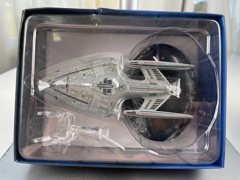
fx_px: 173
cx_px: 120
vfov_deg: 54.9
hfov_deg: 69.4
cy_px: 90
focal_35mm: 25
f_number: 1.6
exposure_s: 1/100
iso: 64
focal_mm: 5.1
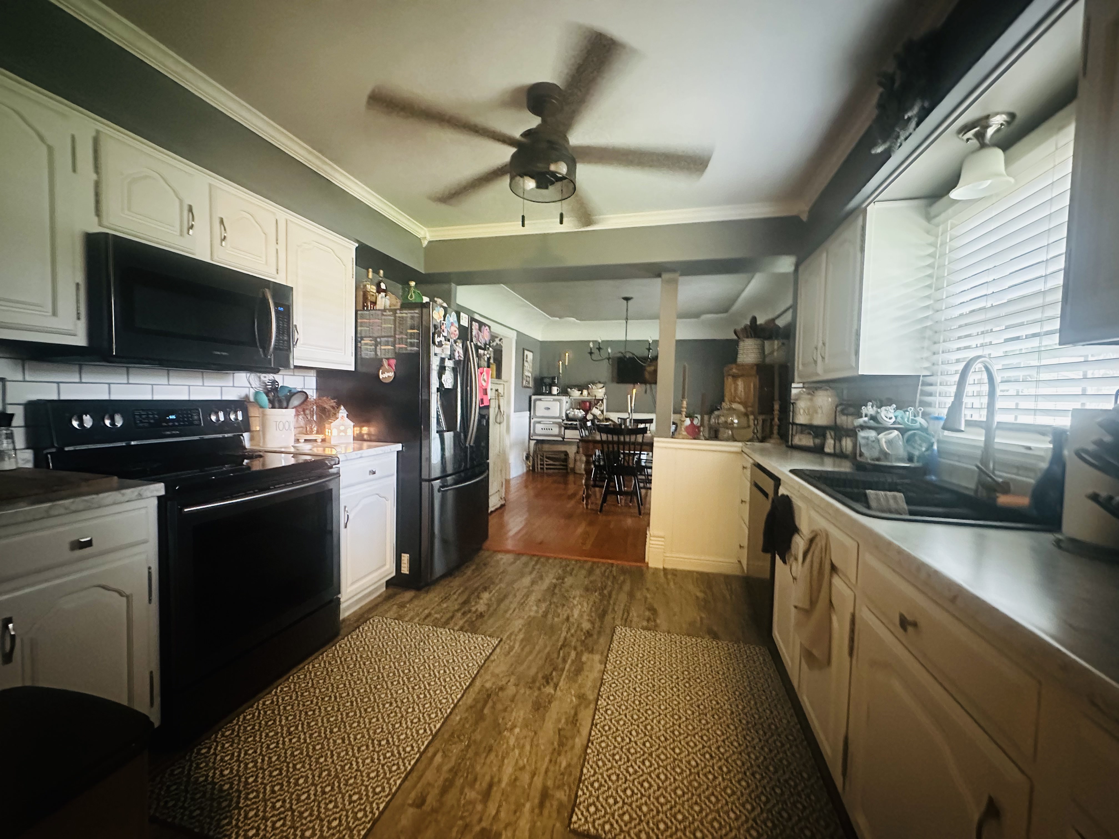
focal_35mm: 14
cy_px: 420
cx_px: 560
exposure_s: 1/30
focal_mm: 2.22
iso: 1250
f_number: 2.2
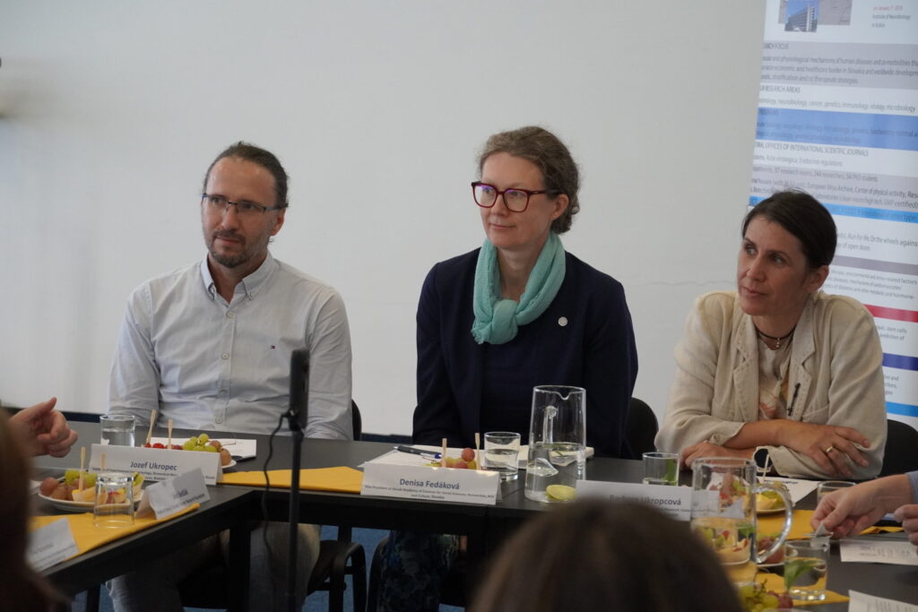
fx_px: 2869
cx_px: 459
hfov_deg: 18.2
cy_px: 306
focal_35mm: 112
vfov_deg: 12.2
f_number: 5.6
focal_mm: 75
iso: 3200
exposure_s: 1/160
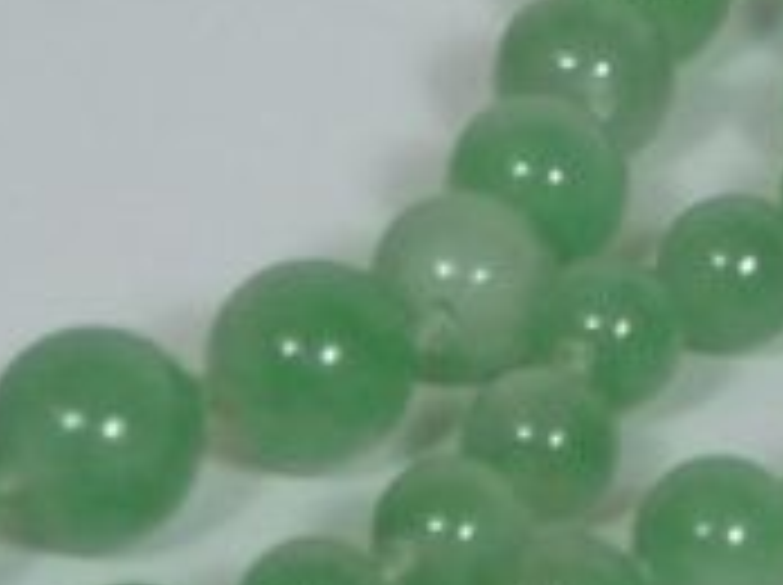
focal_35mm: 442
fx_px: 9984
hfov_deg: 4.4
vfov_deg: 3.4
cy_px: 50
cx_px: 1449
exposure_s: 1/80
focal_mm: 11.5
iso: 200
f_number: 4.5
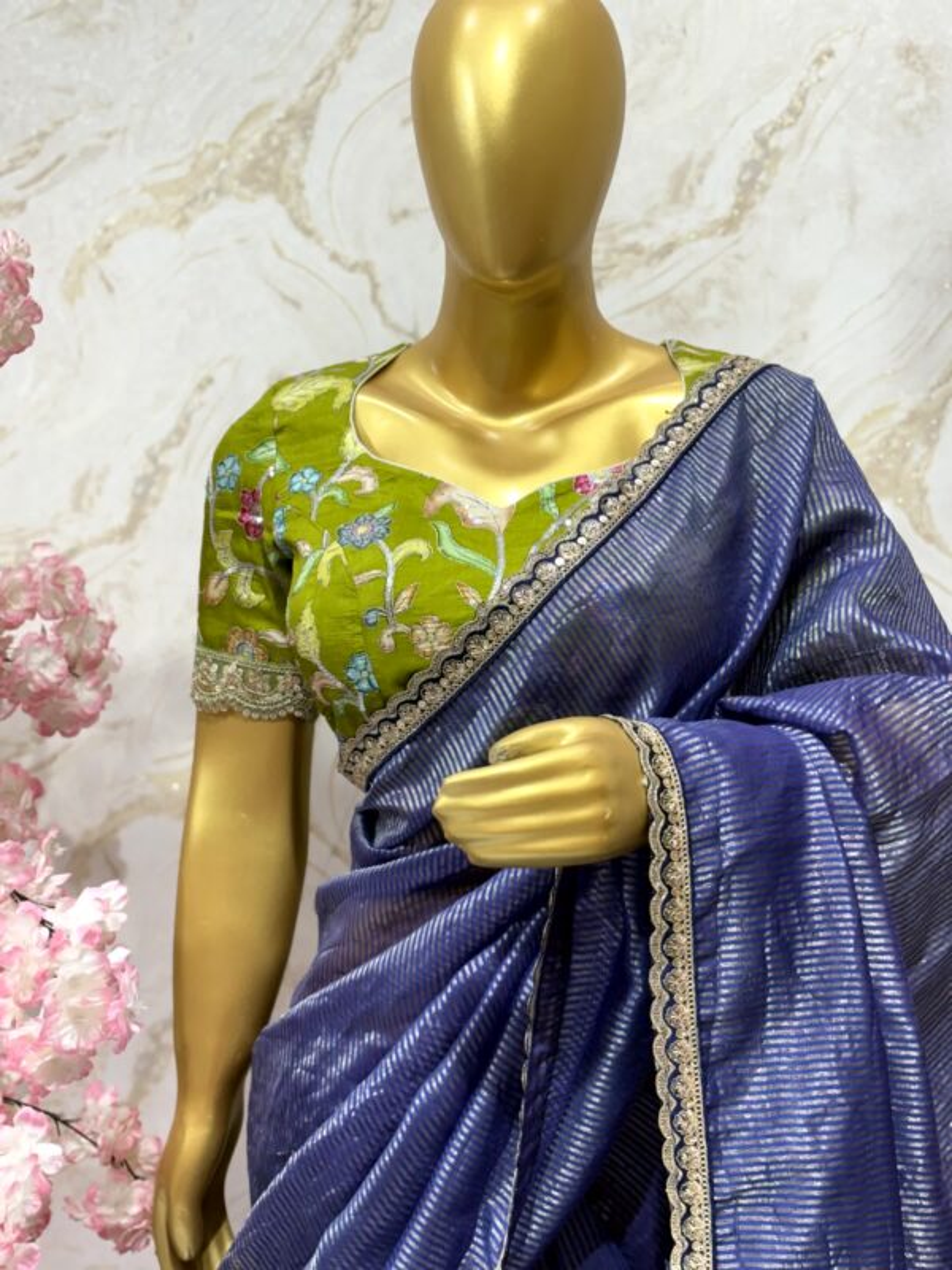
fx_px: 1907
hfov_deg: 28.0
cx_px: 476
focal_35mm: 52
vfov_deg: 36.8
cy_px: 635
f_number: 1.6
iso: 25
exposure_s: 1/50
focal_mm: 5.96
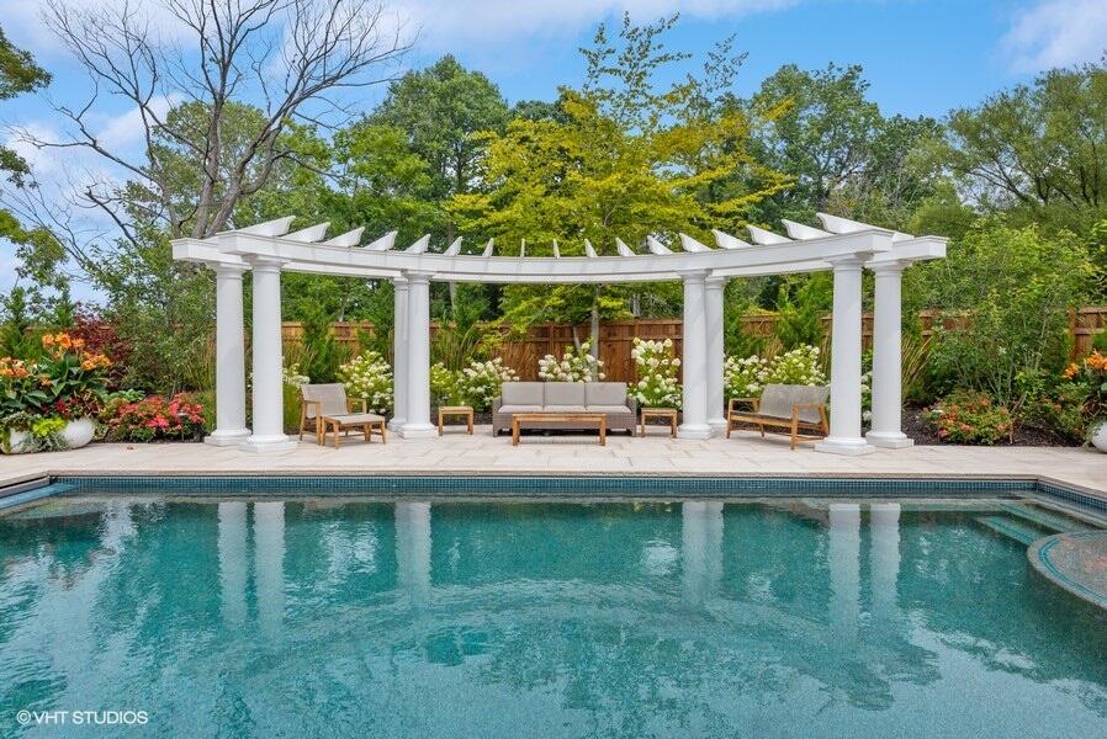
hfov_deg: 81.2
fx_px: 646
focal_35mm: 21
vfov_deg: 59.6
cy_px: 370
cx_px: 554
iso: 200
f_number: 11
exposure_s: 1/250
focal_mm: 21
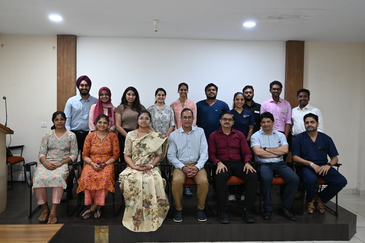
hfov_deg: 61.9
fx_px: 304
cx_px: 182
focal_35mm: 30
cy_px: 122
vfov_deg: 43.6
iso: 1800
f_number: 3.8
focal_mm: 20
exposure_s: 1/125
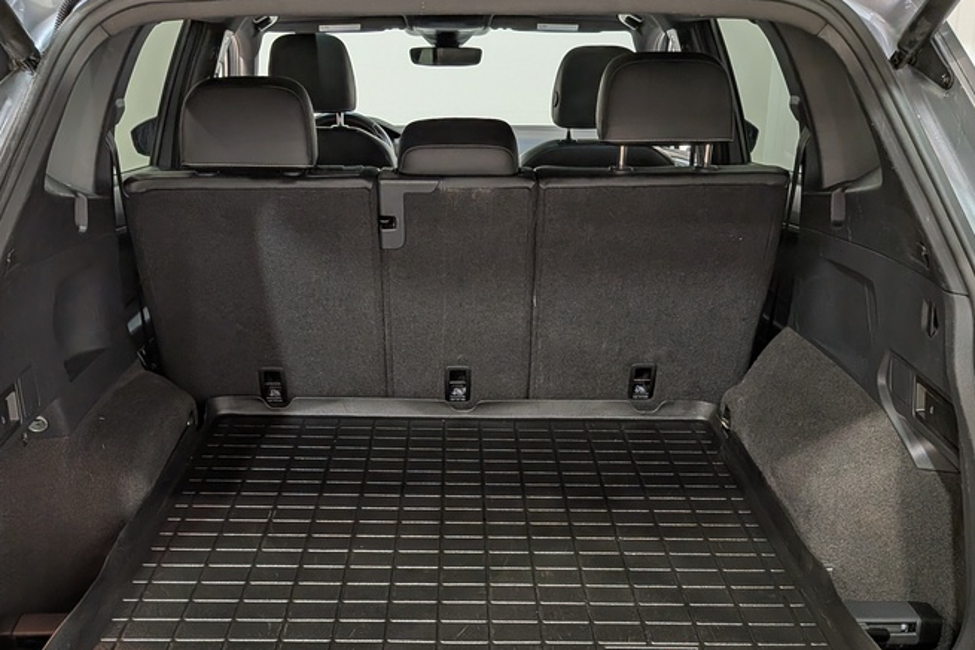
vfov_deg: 33.7
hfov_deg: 49.5
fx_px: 1056
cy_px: 467
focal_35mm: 39
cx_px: 460
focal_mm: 4.53
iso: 39
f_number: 1.7
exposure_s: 1/24
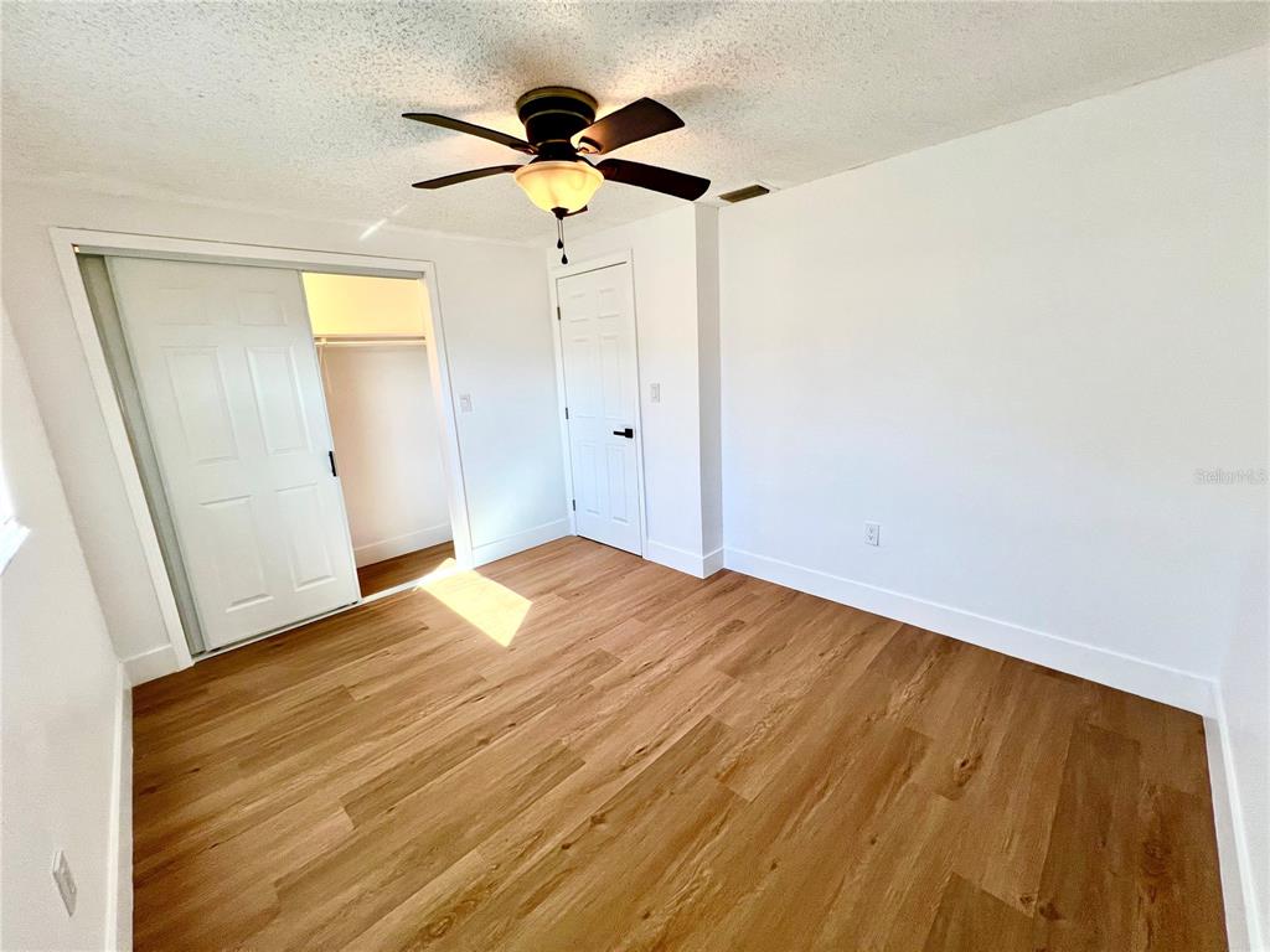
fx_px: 477
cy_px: 476
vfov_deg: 89.9
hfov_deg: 106.2
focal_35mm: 13
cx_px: 635
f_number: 1.8
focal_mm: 1.57
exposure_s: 1/120
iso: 80
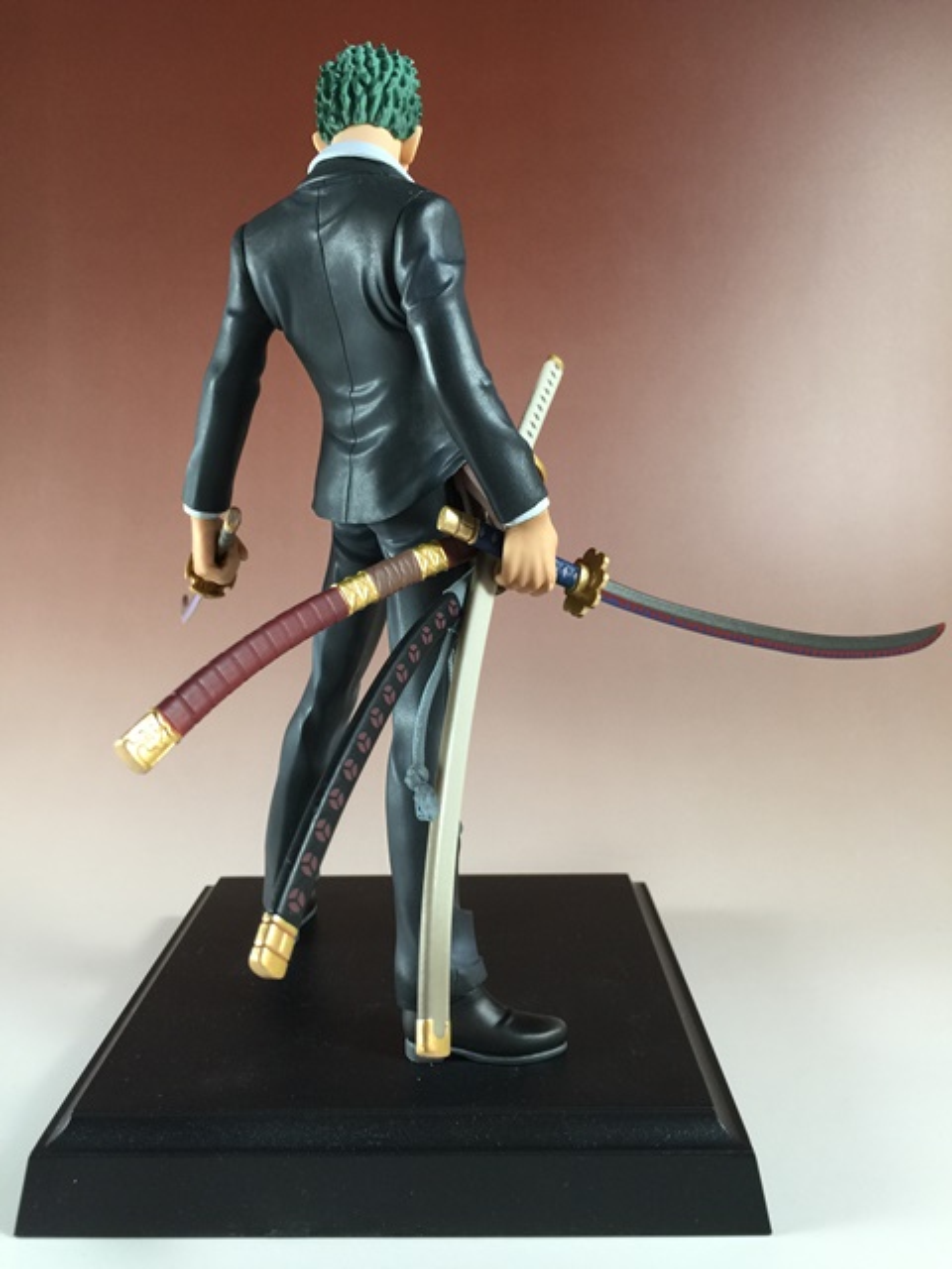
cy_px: 634
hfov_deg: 48.2
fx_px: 1063
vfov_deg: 61.7
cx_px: 476
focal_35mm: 29
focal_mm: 4.15
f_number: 2.2
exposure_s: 1/33
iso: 50
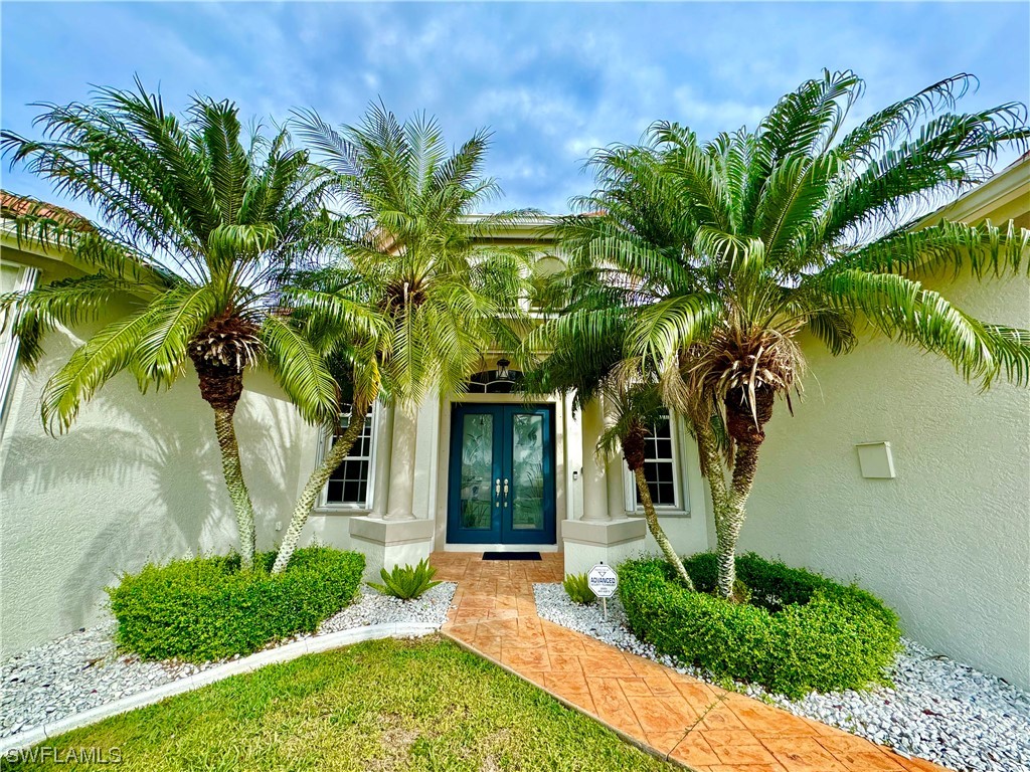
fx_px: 417
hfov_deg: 102.1
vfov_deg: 85.7
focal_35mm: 14
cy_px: 386
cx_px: 515
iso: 50
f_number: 2.2
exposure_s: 1/587
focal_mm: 2.22
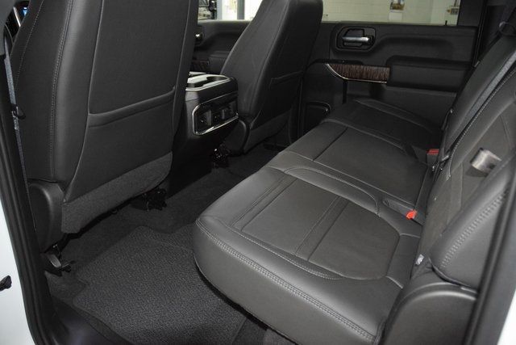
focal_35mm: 27
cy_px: 172
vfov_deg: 48.0
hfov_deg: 67.4
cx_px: 258
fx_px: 387
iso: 3200
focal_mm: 18
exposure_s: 1/60
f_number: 3.5
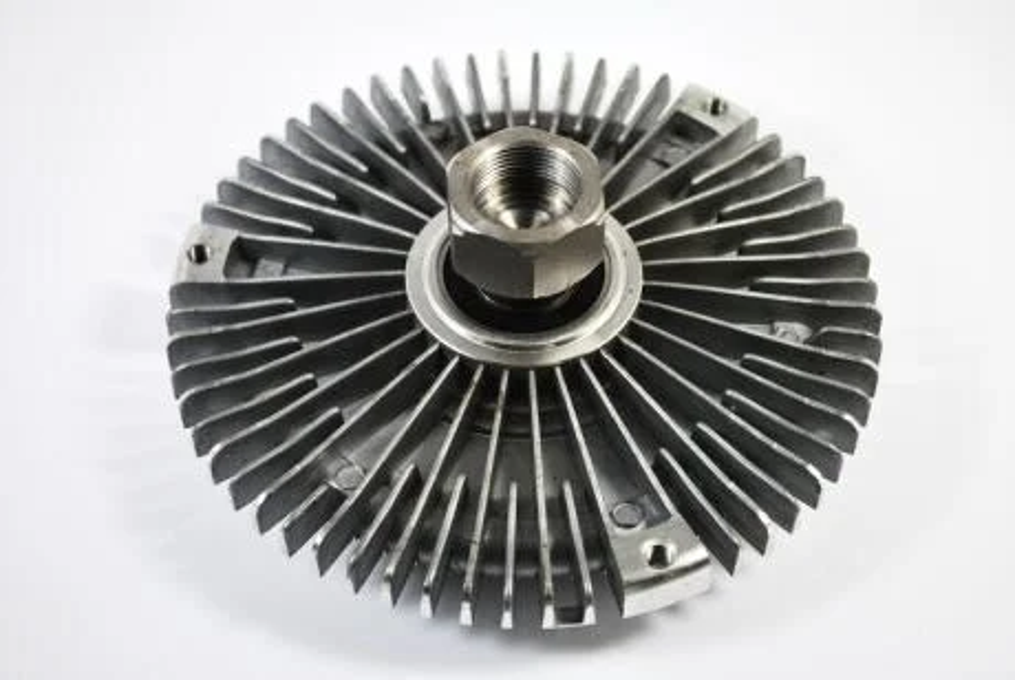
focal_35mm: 72
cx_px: 508
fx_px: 2033
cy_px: 340
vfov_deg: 19.0
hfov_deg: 28.0
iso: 200
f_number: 5.6
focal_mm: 48
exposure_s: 1/80
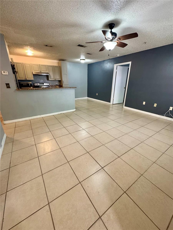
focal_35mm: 14
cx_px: 86
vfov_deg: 102.1
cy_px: 115
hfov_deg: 85.7
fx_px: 93
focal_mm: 2.22
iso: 200
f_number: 2.2
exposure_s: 1/60
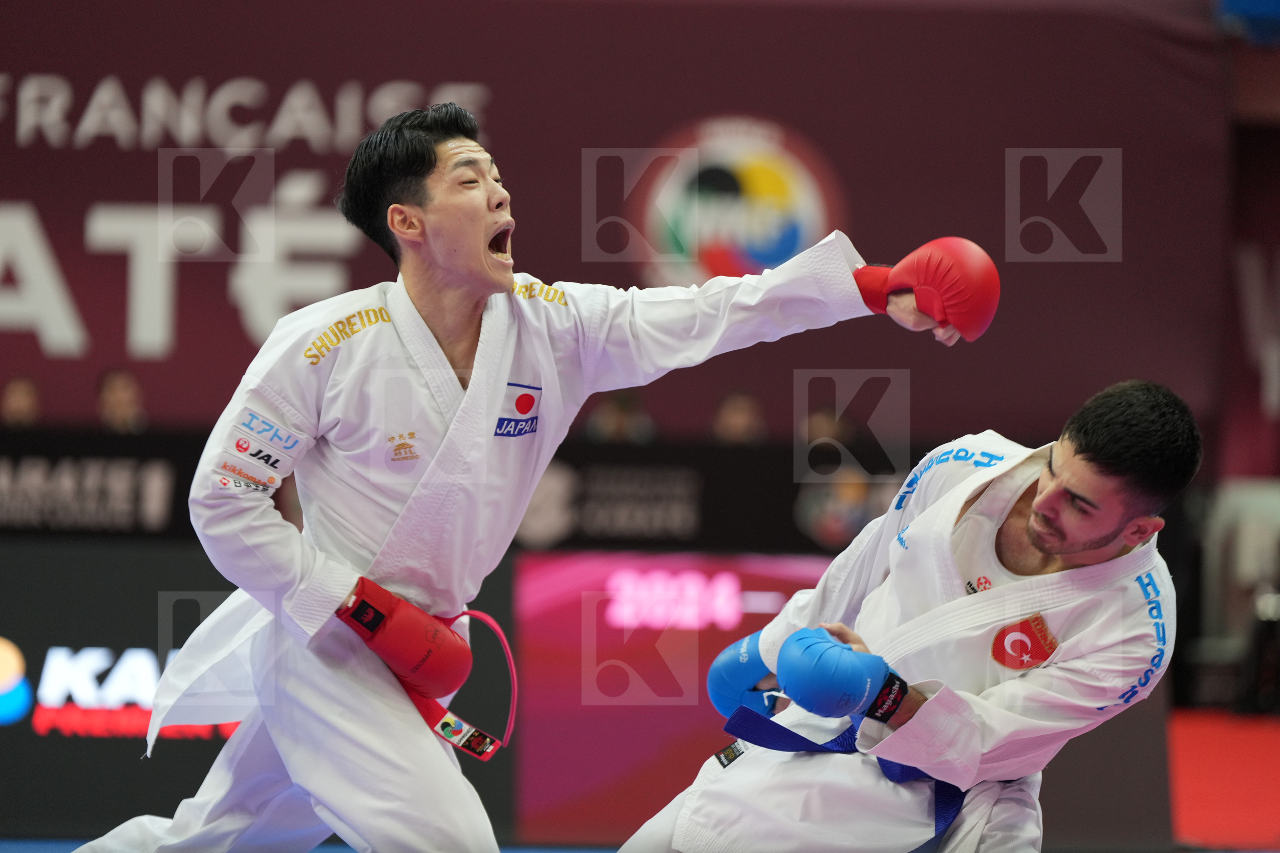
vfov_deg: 8.9
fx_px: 5474
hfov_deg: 13.3
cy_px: 426
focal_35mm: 154
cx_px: 640
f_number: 2.8
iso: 2000
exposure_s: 1/1000
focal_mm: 154
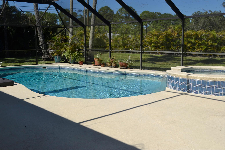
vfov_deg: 34.2
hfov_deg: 49.6
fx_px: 244
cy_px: 75
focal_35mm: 39
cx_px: 112
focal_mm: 26
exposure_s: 1/200
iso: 100
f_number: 9
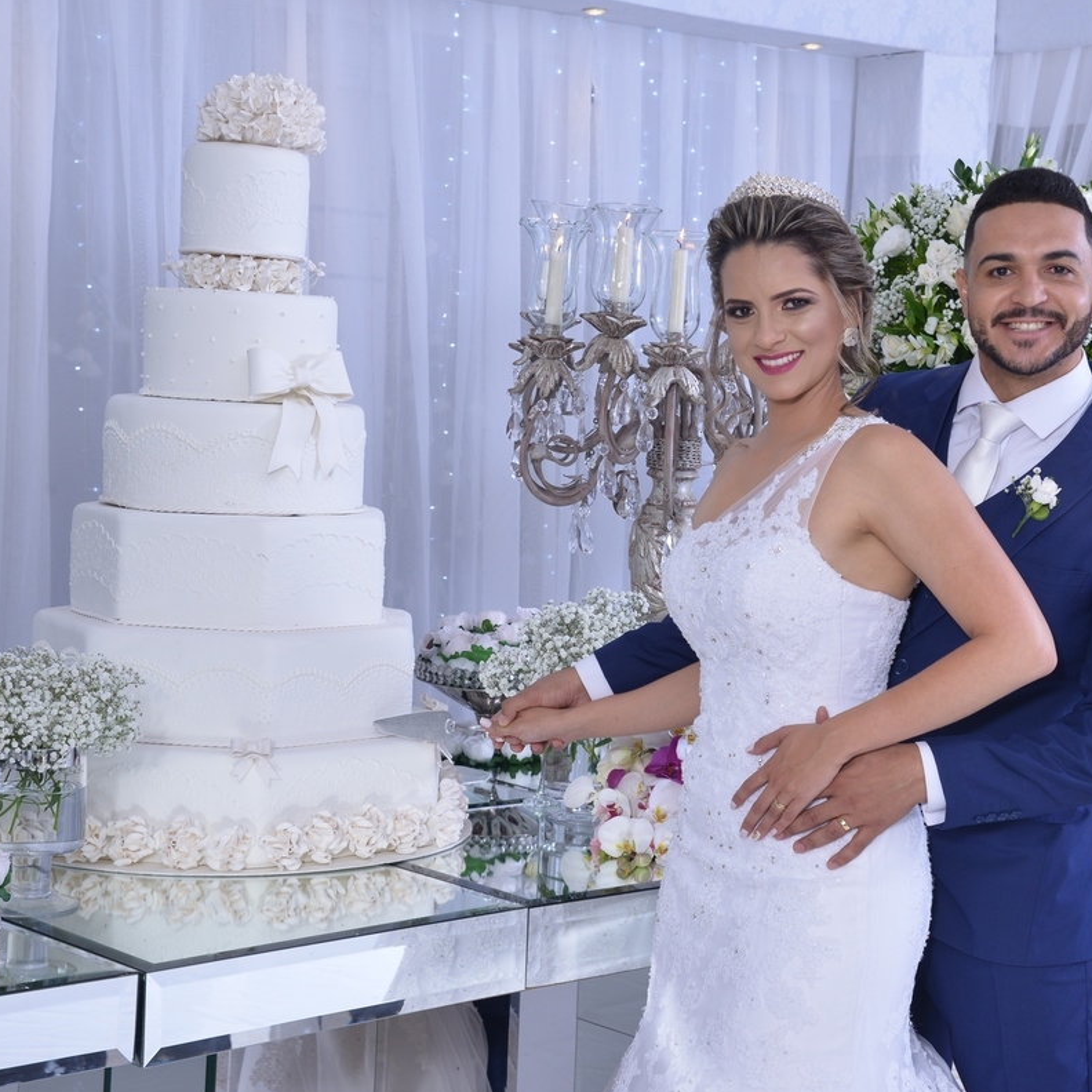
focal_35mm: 67
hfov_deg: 25.7
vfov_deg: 25.7
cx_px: 614
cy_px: 549
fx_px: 2391
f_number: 8
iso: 560
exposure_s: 1/200
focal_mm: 52
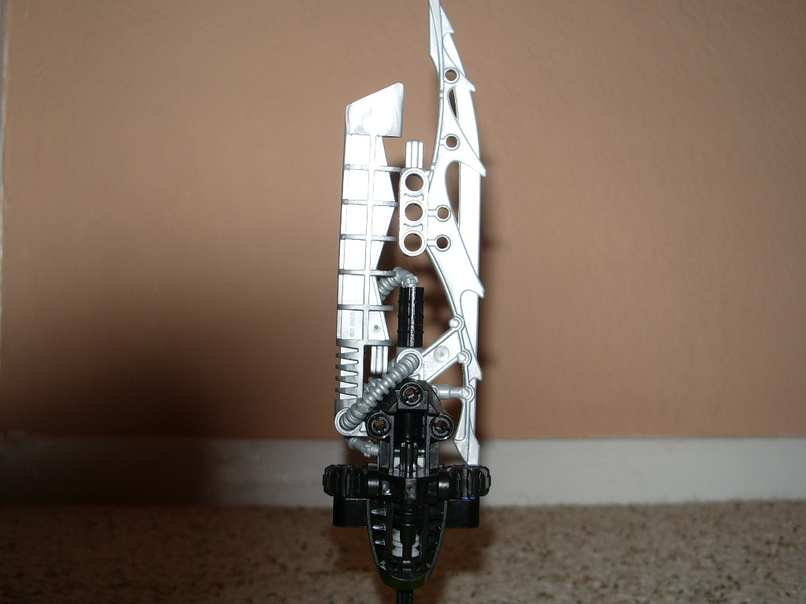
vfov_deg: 29.1
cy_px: 302
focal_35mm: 50
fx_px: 1164
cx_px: 403
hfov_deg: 38.2
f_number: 3.1
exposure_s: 1/50
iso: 50
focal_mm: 8.2
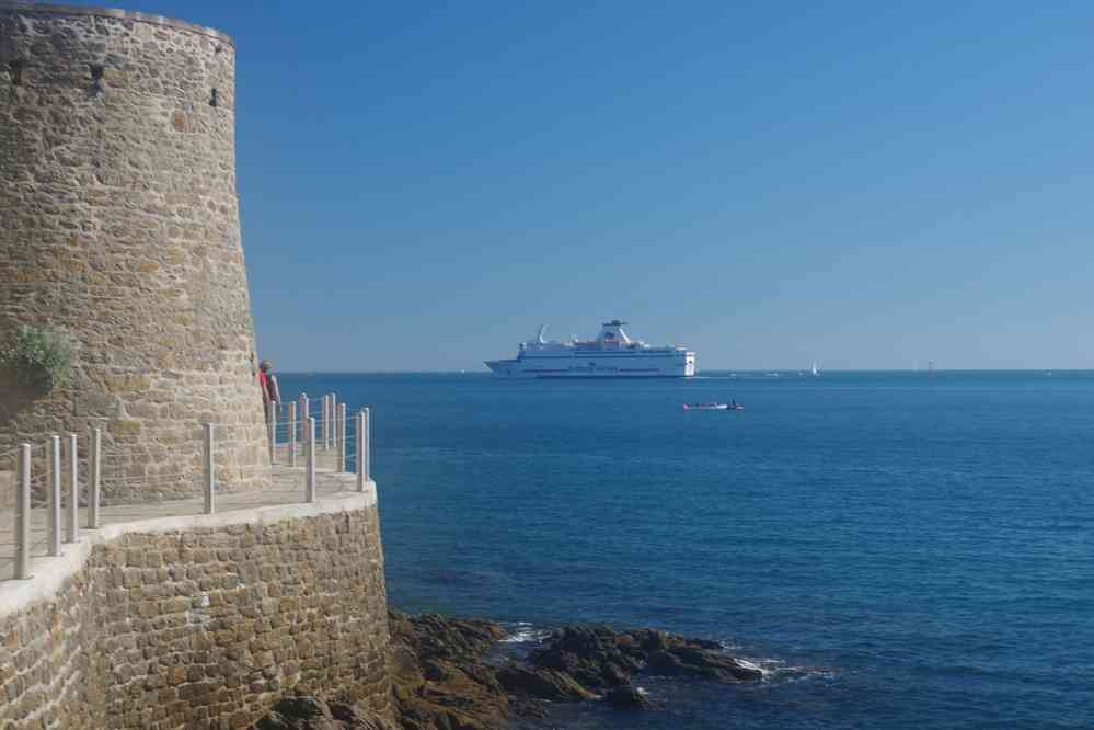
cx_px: 547
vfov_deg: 21.1
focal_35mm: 64
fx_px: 1960
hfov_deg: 31.2
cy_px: 365
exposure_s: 1/100
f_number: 11
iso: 200
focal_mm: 43
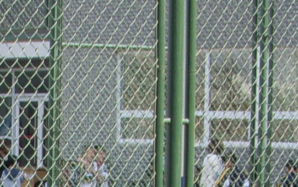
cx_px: -76
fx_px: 1641
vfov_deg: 6.2
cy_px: 461
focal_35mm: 202
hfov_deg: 10.2
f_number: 3.3
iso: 100
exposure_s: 1/400
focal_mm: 6.3
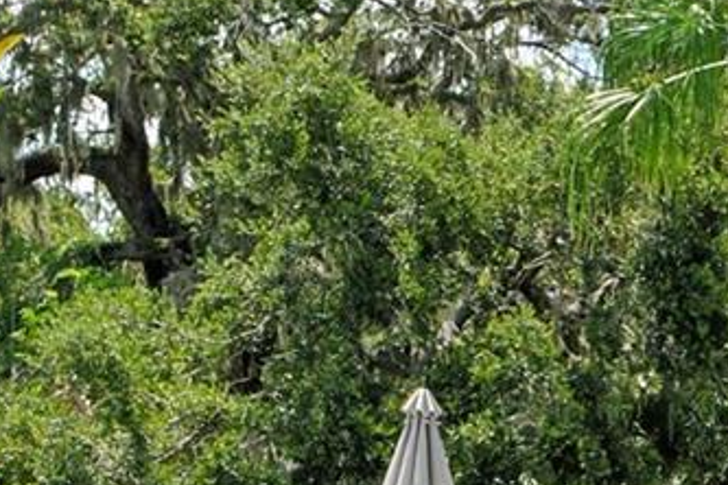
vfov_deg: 9.5
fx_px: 2912
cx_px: 1124
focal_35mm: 144
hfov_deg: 13.4
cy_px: 437
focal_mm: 20
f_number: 18
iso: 640
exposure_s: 1/320
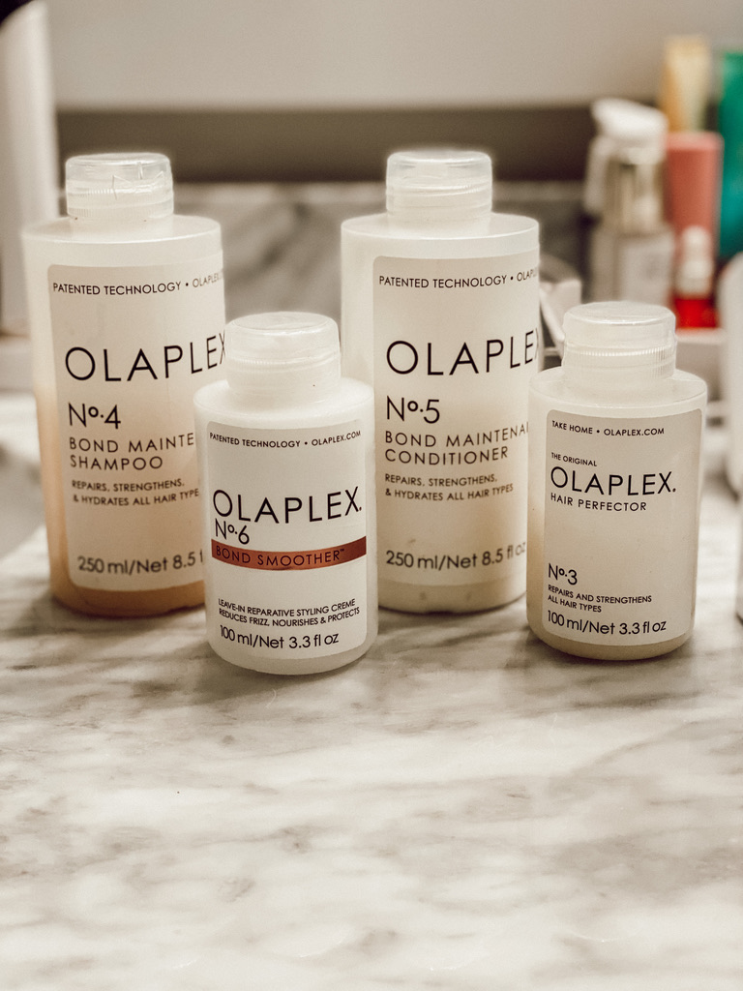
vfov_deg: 36.8
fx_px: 1488
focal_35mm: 52
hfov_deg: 28.0
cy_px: 496
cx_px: 372
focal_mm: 6
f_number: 2
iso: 160
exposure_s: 1/60
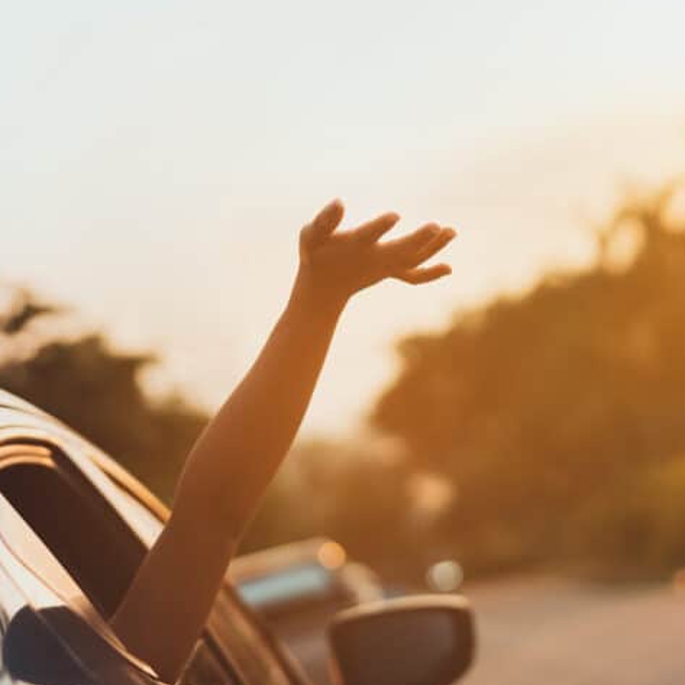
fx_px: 2060
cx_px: 405
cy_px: 435
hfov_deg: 18.9
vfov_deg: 18.8
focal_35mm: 92
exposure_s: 1/1600
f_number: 1.8
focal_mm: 50
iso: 100
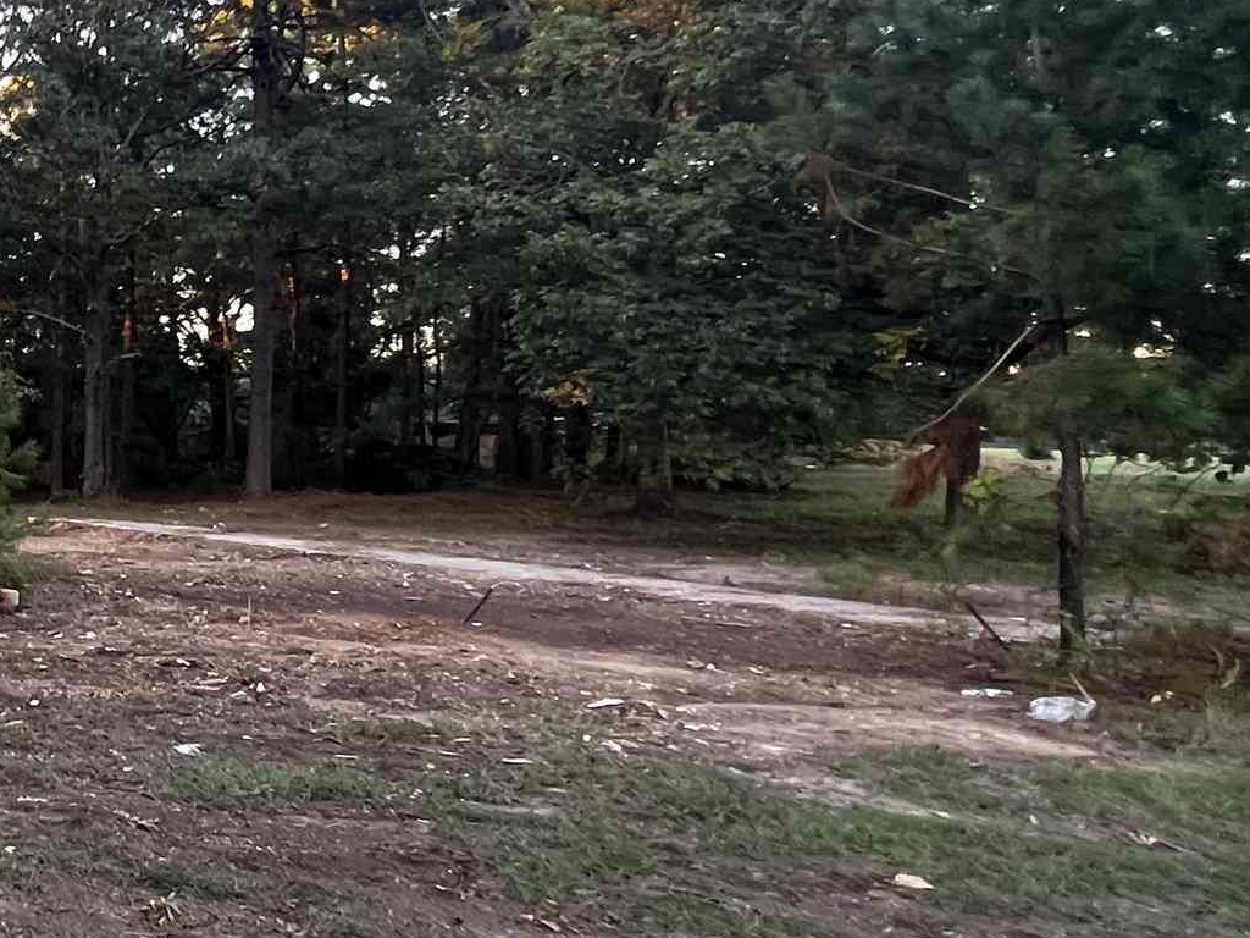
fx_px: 1408
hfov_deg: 35.7
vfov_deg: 36.6
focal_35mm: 39
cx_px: -300
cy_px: 348
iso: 250
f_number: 1.8
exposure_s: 1/94
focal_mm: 1.57
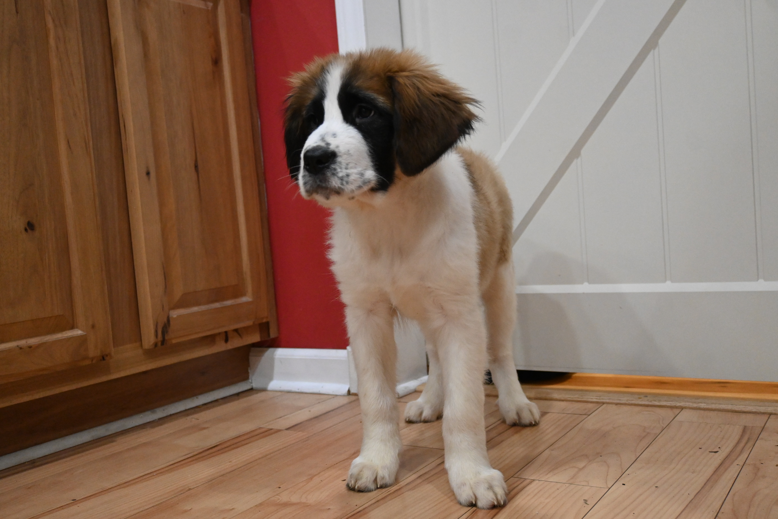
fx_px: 778
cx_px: 389
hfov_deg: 53.1
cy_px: 260
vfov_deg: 36.9
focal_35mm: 36
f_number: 4.2
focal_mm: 24
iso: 3200
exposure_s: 1/125
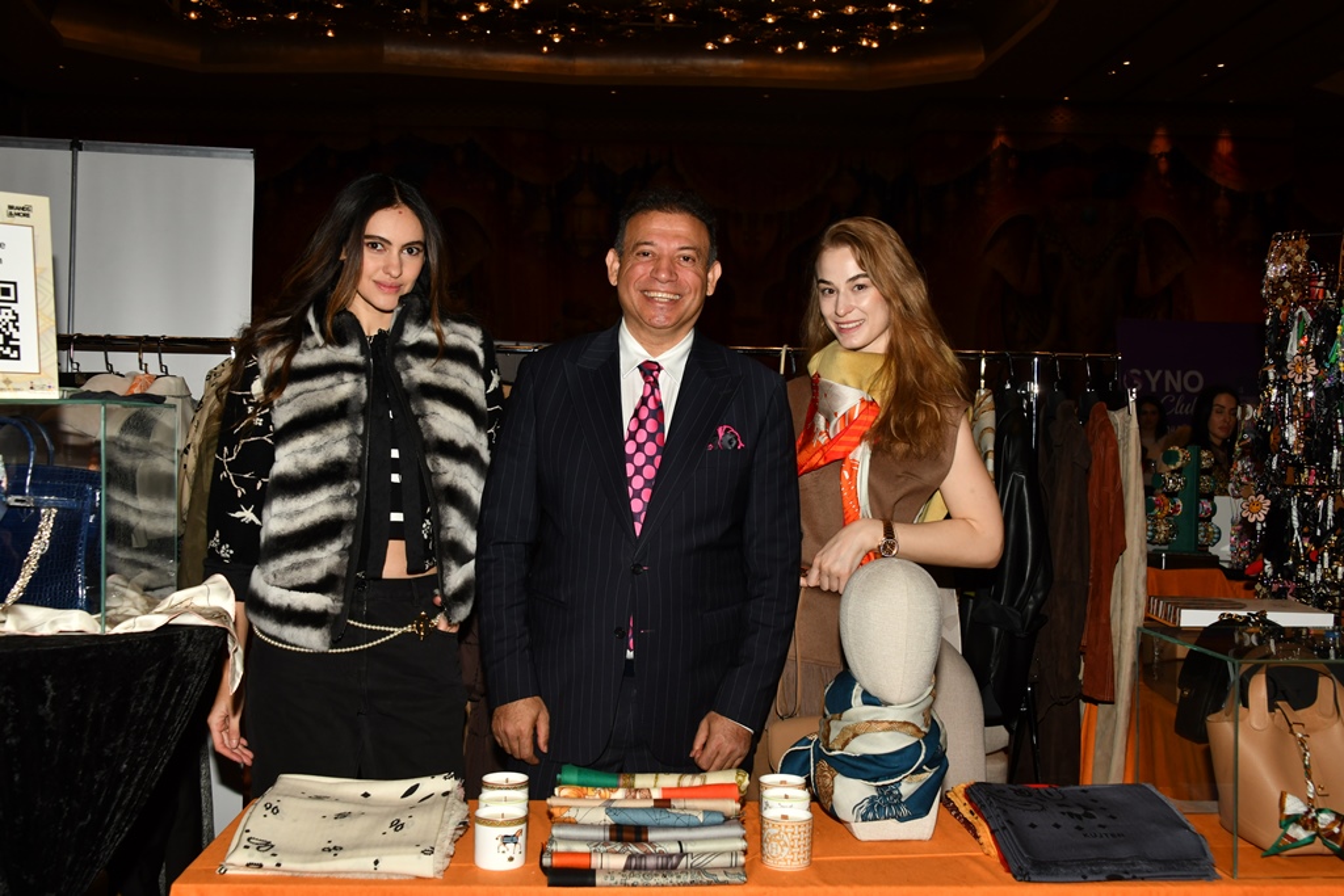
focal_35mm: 38
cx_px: 672
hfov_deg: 50.7
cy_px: 448
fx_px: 1419
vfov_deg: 35.1
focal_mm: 38
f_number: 8
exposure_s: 1/200
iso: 640
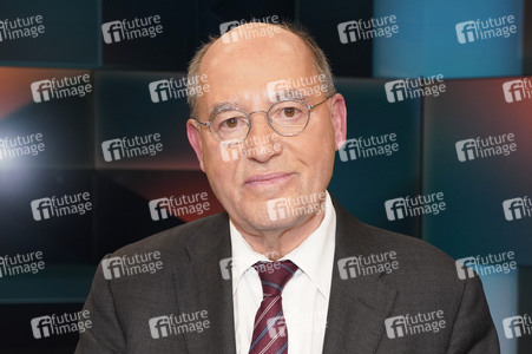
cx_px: 266
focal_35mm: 41
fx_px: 605
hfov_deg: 47.4
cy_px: 177
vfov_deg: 32.6
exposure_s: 1/125
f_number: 5.6
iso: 2000
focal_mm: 41
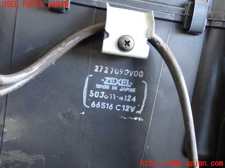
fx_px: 247
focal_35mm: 38
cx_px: 112
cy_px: 84
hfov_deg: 49.0
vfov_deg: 37.7
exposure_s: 1/40
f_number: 2.7
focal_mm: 6.83
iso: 1000
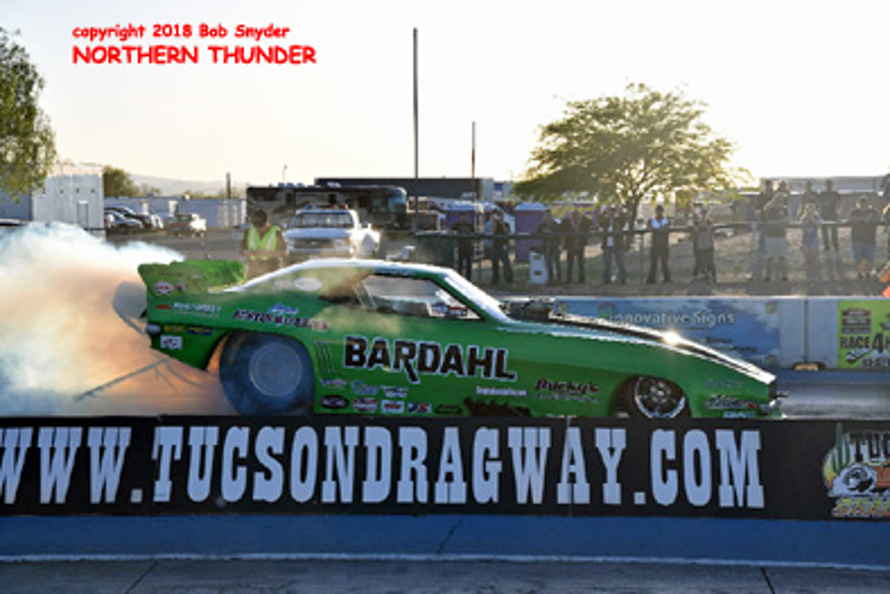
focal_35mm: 70
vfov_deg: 19.5
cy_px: 298
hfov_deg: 28.8
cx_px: 440
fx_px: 1731
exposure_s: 1/1250
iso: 400
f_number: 5.6
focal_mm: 46
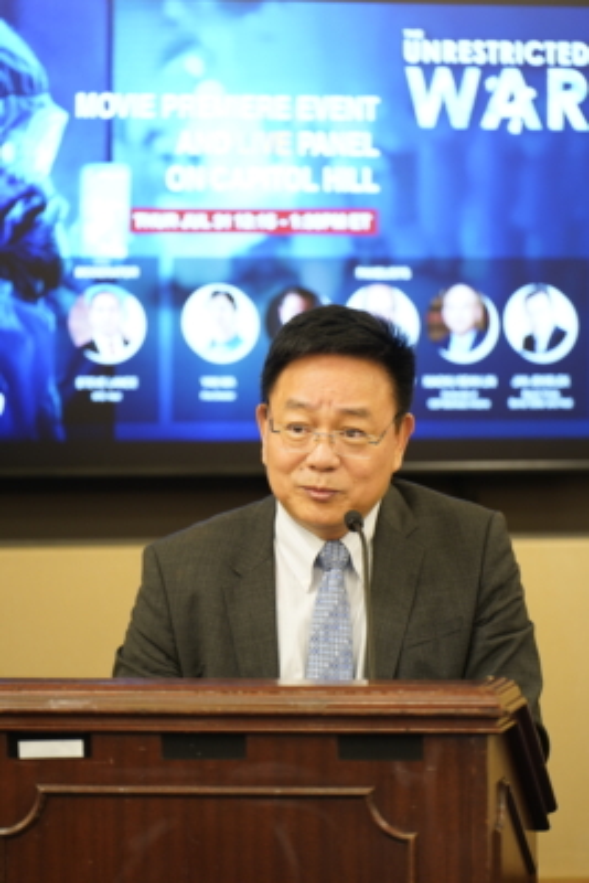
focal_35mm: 180
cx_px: 294
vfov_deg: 11.4
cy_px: 442
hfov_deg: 7.6
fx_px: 4413
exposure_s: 1/60
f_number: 3.2
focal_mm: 180
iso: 640
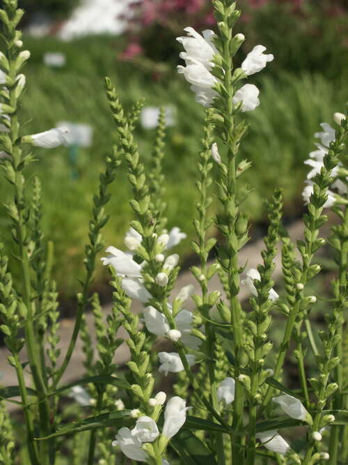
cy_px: 232
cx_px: 174
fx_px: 1354
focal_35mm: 101
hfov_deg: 14.6
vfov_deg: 19.5
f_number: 4.5
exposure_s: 1/1500
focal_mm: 24.95
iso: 100
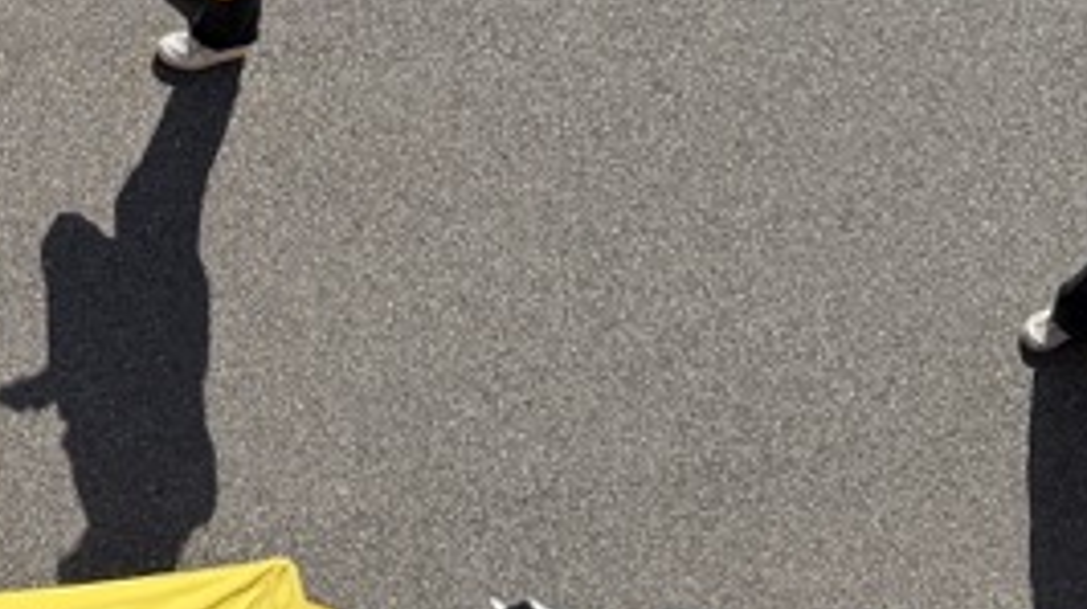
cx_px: -454
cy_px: -531
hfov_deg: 15.9
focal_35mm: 126
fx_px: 3628
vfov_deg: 9.1
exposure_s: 1/4950
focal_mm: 6.76
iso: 80
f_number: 1.78
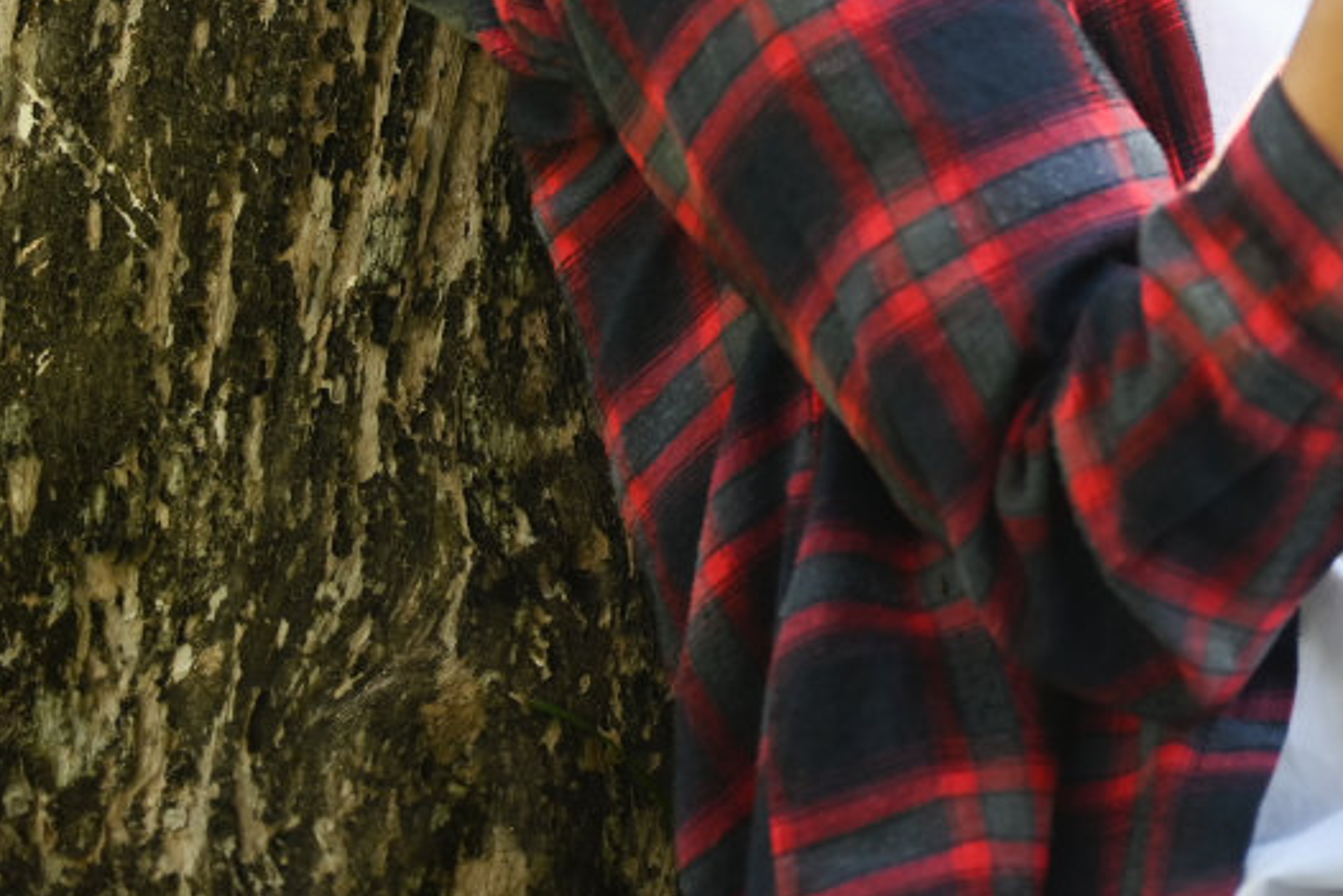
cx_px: 1963
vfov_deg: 8.9
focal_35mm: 152
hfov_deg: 12.9
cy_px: -262
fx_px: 5672
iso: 200
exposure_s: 1/400
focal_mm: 50
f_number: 2
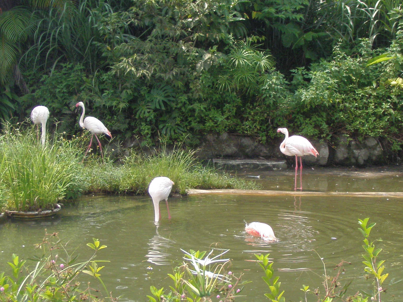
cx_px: 255
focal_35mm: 82
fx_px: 955
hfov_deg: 23.8
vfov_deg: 18.0
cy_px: 156
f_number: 3.5
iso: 80
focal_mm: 6.7
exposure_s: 1/640
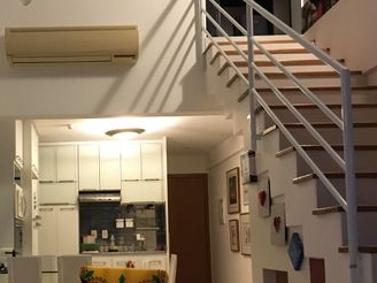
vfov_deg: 27.3
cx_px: 68
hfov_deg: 34.9
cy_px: 197
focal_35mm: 53
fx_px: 577
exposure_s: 1/15
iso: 250
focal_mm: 4.15
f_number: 2.2
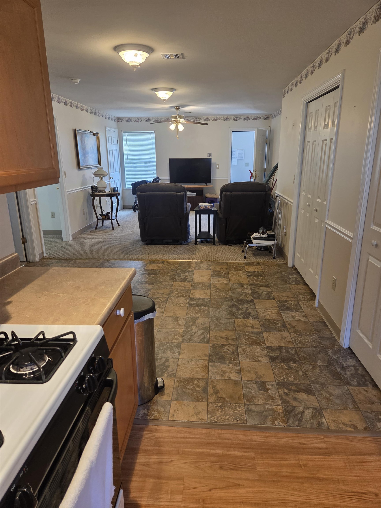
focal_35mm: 23
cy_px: 254
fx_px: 338
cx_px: 190
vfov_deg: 73.9
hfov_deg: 58.9
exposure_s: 1/120
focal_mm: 5.4
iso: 160
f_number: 1.8
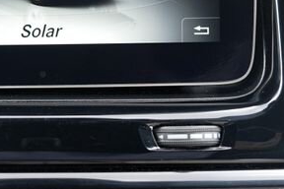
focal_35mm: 128
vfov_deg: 10.7
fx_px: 1010
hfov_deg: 15.9
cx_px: 42
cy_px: 28
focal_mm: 36
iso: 500
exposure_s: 1/60
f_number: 4
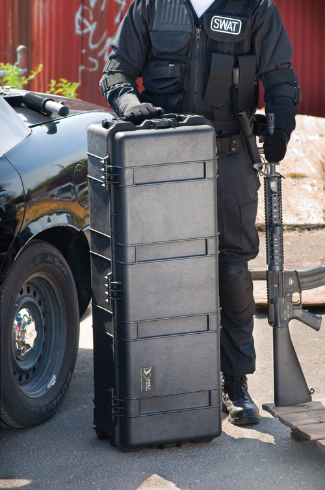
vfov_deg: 9.5
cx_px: 162
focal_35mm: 218
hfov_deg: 6.3
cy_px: 245
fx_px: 2953
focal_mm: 145
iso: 500
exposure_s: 1/320
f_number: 9
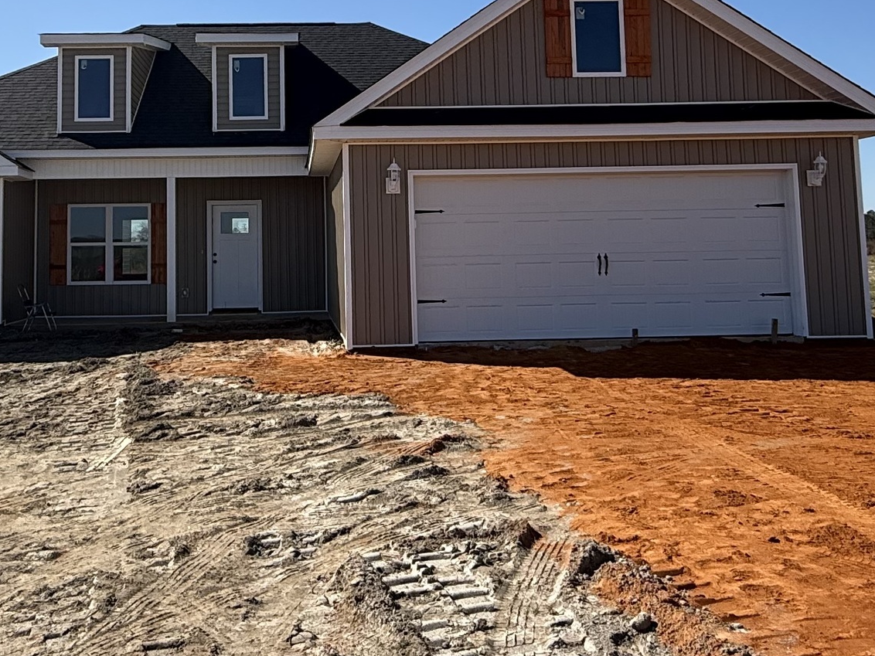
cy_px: 155
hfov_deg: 48.4
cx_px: 319
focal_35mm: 38
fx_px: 961
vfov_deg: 36.7
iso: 50
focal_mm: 2.22
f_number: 2.2
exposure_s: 1/2410
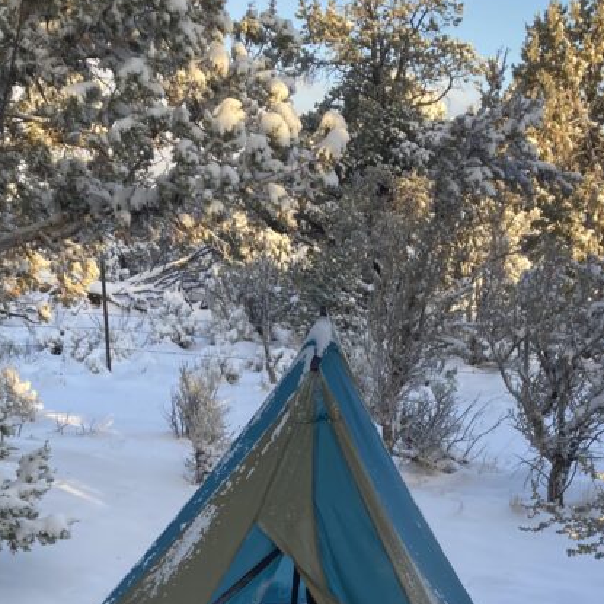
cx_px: 323
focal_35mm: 61
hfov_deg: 28.1
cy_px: 633
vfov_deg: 26.3
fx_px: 1204
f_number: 1.8
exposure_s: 1/243
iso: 20
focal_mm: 3.99
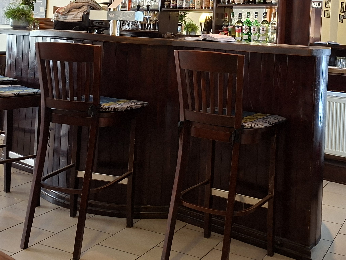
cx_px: 235
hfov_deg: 41.5
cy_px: 30
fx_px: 450
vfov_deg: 30.8
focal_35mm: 45
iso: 250
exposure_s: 1/50
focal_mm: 5.54
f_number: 1.8
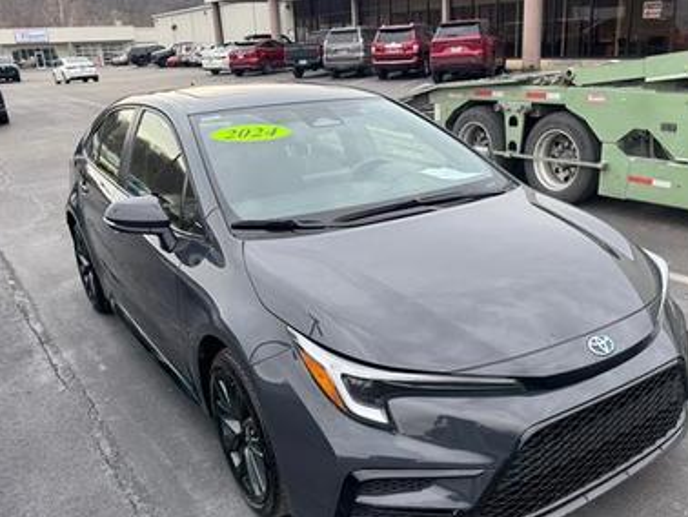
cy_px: 313
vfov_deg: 44.0
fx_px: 636
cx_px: 386
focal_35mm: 32
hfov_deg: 56.6
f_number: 1.78
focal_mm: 6.76
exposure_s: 1/952
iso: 80
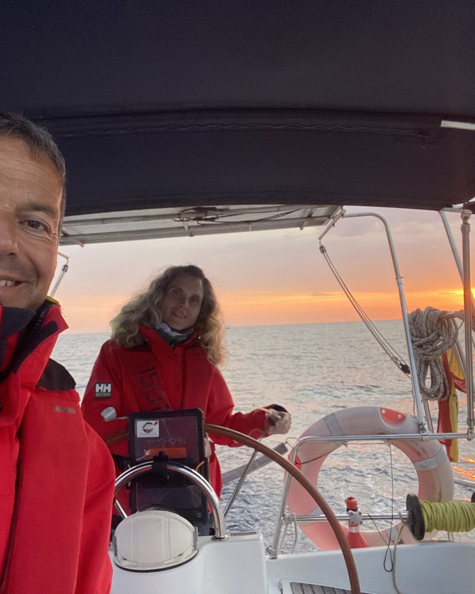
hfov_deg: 48.4
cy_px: 297
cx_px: 207
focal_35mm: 30
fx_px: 527
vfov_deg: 58.8
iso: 50
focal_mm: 2.71
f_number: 2.2
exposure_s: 1/122
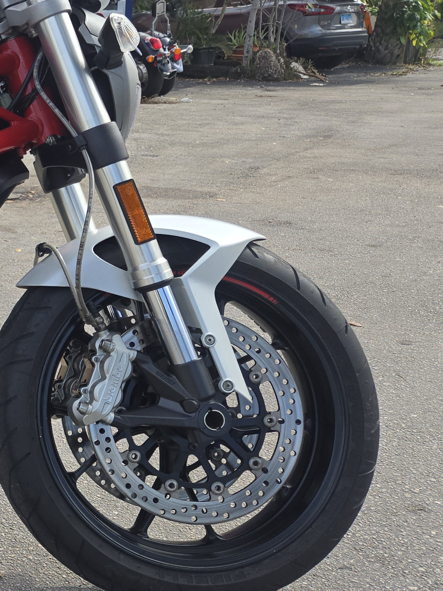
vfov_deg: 34.8
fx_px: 938
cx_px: -234
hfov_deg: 21.8
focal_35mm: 55
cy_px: 238
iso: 25
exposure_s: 1/834
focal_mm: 5.4
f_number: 1.8
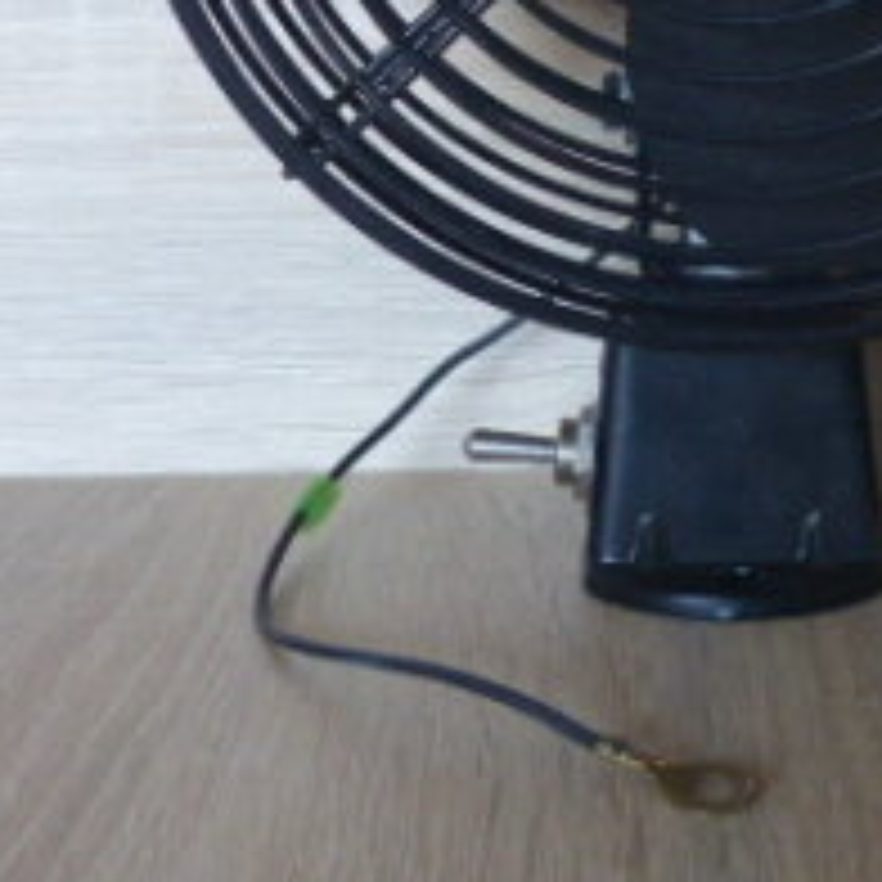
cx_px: 688
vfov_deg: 20.8
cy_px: 27
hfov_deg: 21.2
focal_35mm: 81
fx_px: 2335
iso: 320
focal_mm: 5.3
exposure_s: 1/60
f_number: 2.8
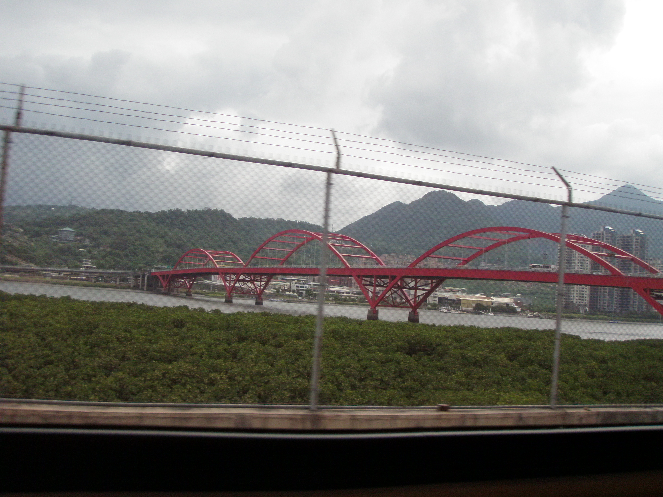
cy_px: 248
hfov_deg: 49.0
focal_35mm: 38
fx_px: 728
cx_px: 332
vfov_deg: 37.7
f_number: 3.5
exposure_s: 1/500
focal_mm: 6.7
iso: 250
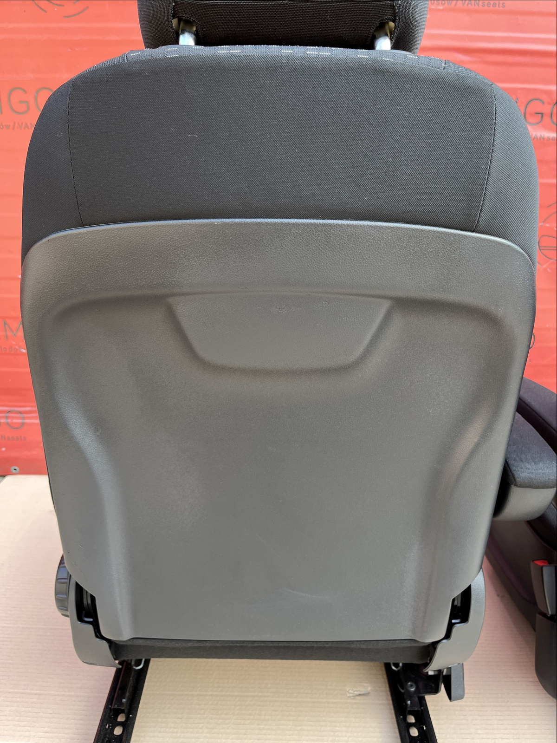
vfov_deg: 67.3
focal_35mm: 26
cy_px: 372
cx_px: 278
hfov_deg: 53.1
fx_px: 558
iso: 64
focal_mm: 5.1
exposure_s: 1/121
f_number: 1.6
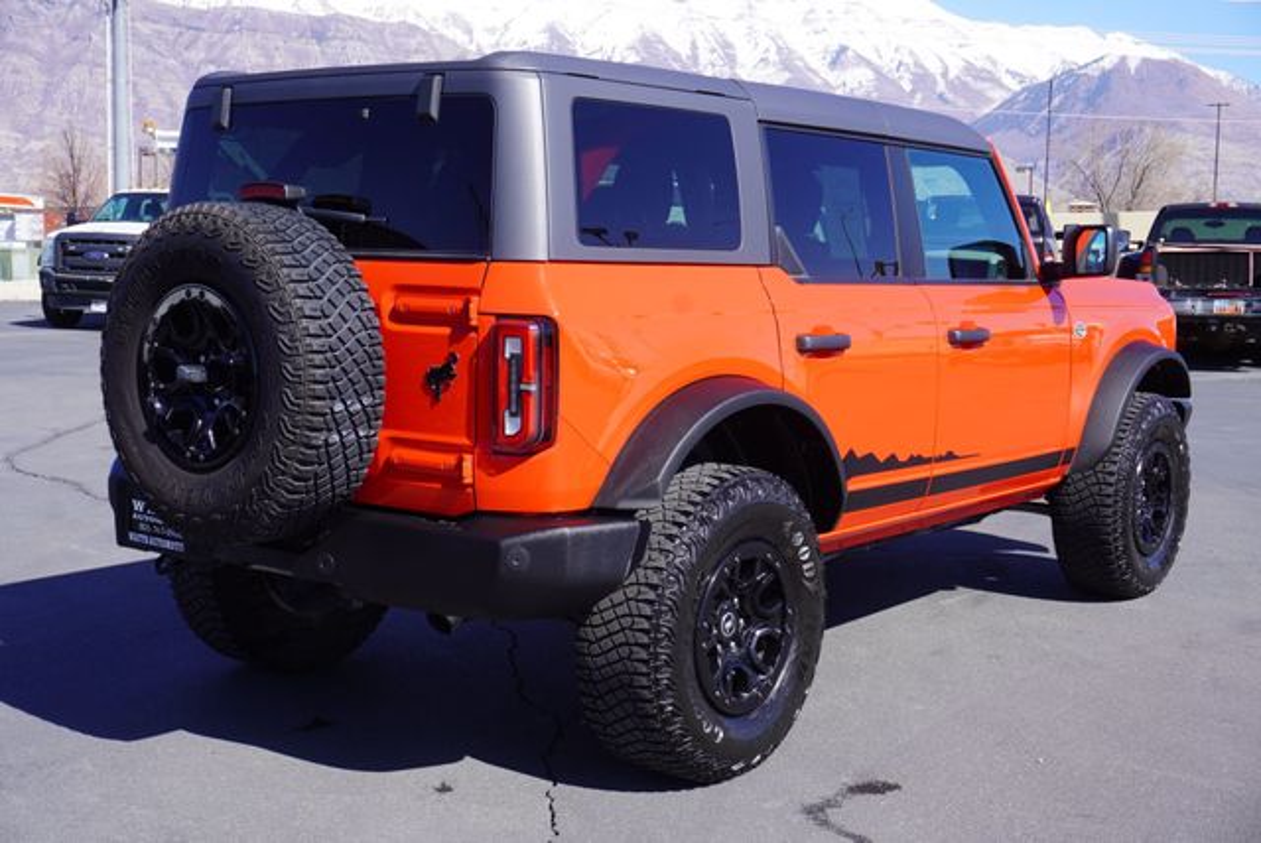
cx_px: 630
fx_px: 1578
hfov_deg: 43.6
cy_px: 422
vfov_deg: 29.9
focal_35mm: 45
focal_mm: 30
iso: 100
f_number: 9
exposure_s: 1/125
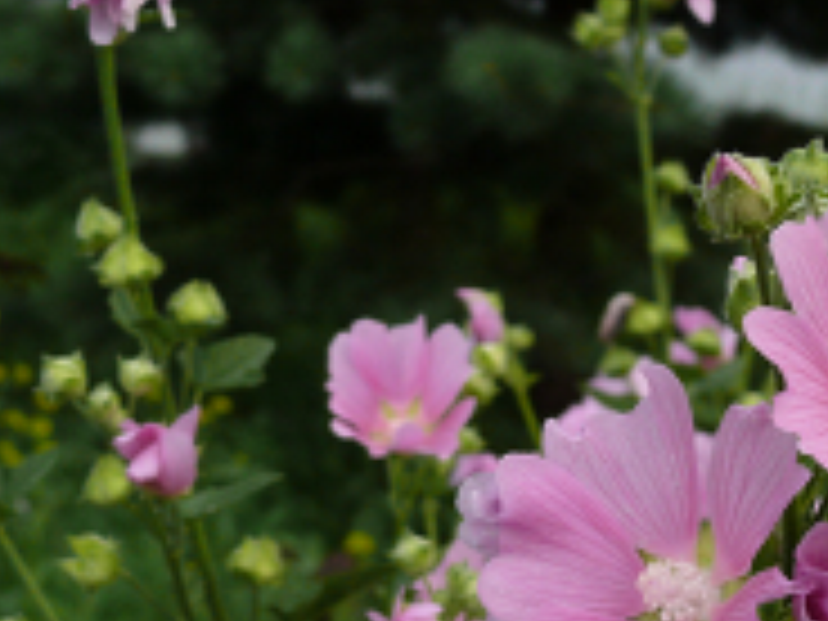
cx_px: 747
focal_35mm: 101
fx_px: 2416
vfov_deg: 14.6
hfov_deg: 19.1
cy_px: 416
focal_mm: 11.2
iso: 200
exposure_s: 1/100
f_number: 3.6
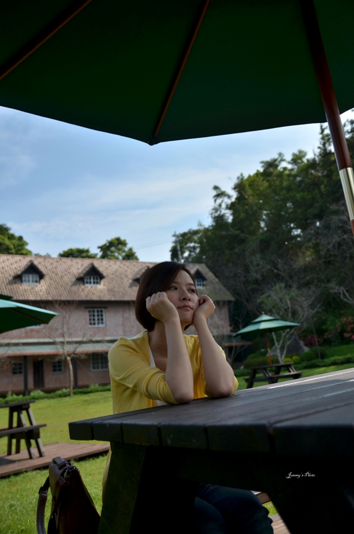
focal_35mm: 33
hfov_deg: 39.8
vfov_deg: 57.3
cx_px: 177
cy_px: 267
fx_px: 489
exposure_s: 1/4000
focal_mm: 22
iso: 100
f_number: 2.8
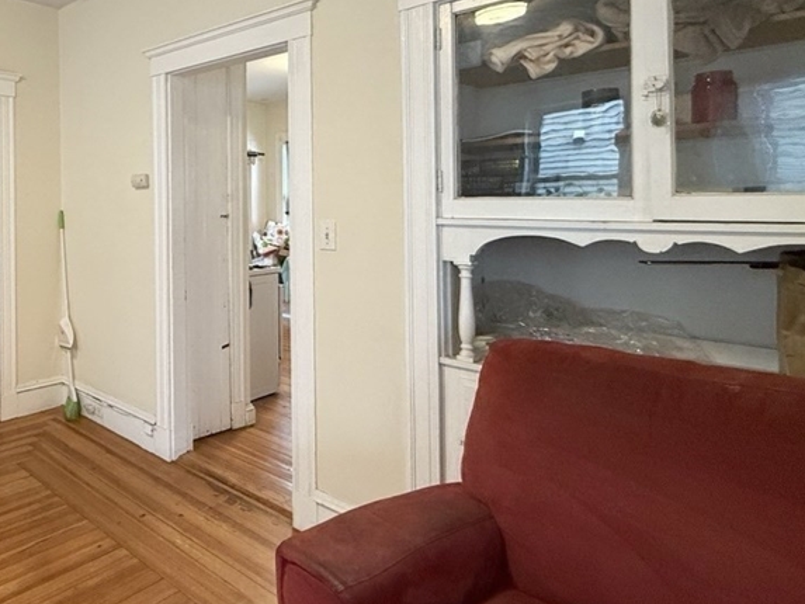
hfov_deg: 60.9
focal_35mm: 25
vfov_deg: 53.8
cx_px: 112
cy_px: 199
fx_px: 582
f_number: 2.2
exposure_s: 1/60
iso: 500
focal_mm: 2.22
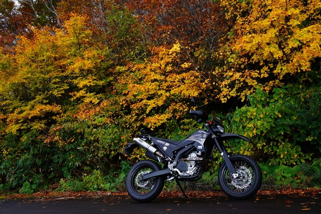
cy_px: 107
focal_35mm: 33
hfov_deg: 57.2
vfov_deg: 40.0
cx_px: 160
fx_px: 294
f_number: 4
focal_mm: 33
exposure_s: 1/40
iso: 100
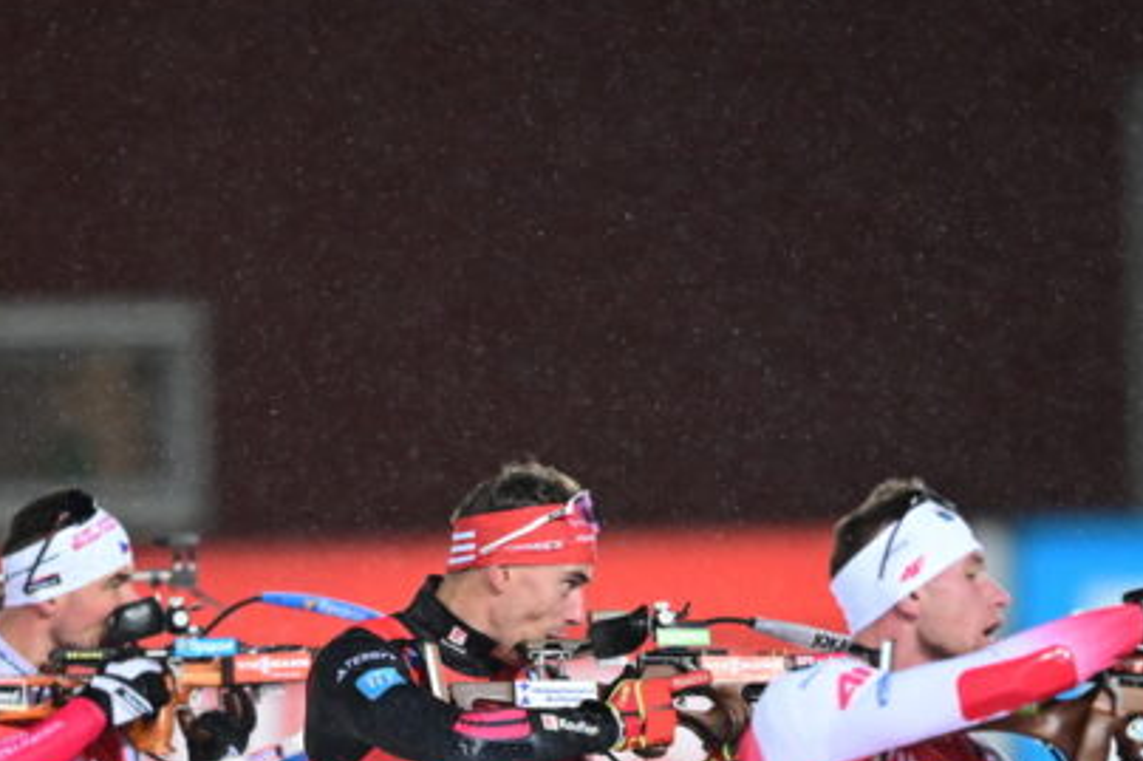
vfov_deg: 1.4
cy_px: 907
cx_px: 457
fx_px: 31418
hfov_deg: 2.1
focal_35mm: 990
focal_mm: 400
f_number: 2.8
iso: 1800
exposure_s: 1/1250
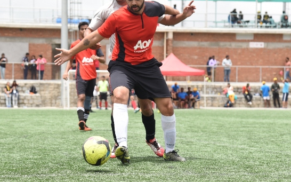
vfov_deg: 10.3
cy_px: 85
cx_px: 107
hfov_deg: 16.4
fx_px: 1007
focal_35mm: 127
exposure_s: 1/2000
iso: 640
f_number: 5
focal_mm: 85
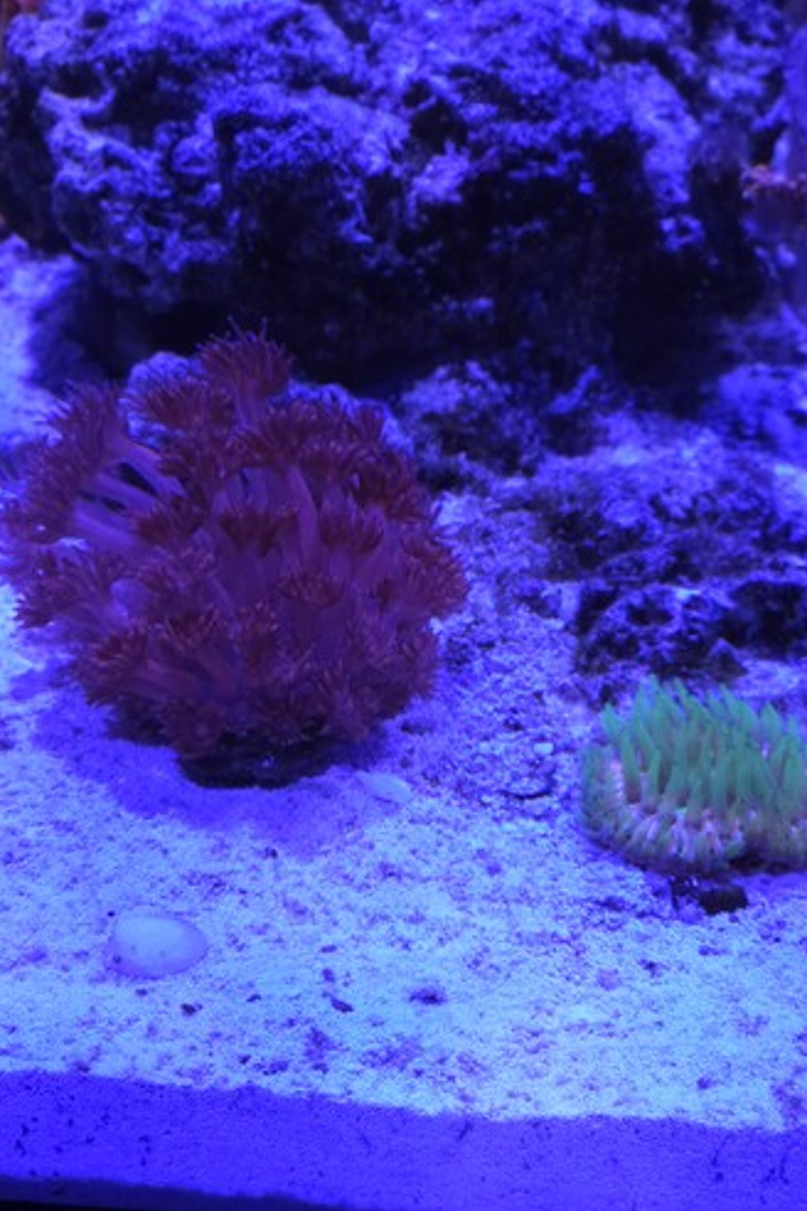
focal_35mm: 73
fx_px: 2454
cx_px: 412
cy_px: 601
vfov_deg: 27.7
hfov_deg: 18.7
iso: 50
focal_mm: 7
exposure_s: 1/32
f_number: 2.4
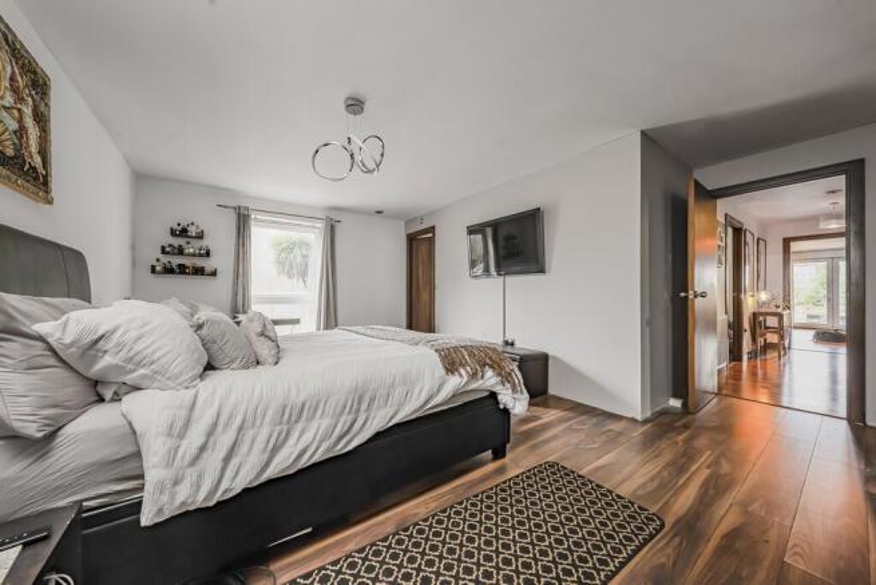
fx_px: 292
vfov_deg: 90.0
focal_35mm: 12
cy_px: 292
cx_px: 438
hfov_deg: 112.6
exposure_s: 1/2
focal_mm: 12
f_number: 9
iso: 320
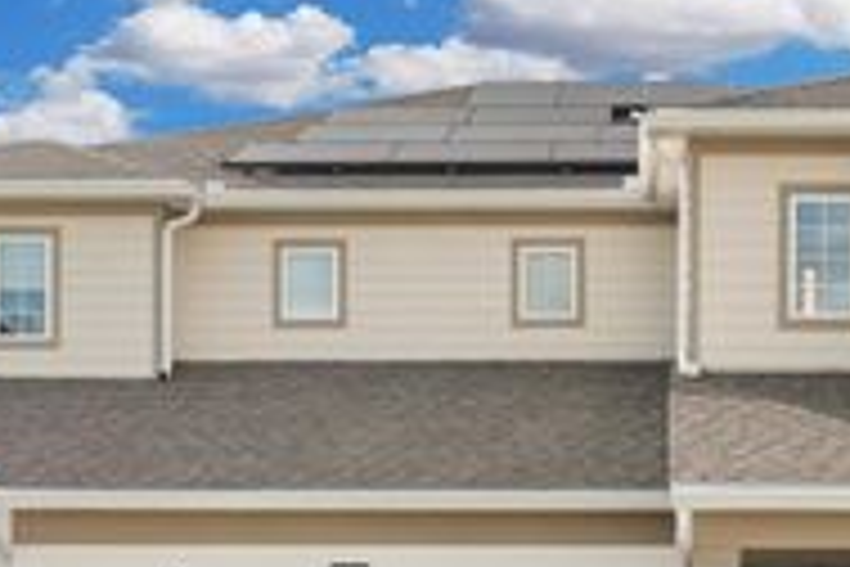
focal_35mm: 74
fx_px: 1747
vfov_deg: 18.0
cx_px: 630
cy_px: 547
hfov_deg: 27.0
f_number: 5
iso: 200
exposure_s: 1/200
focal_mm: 10.26
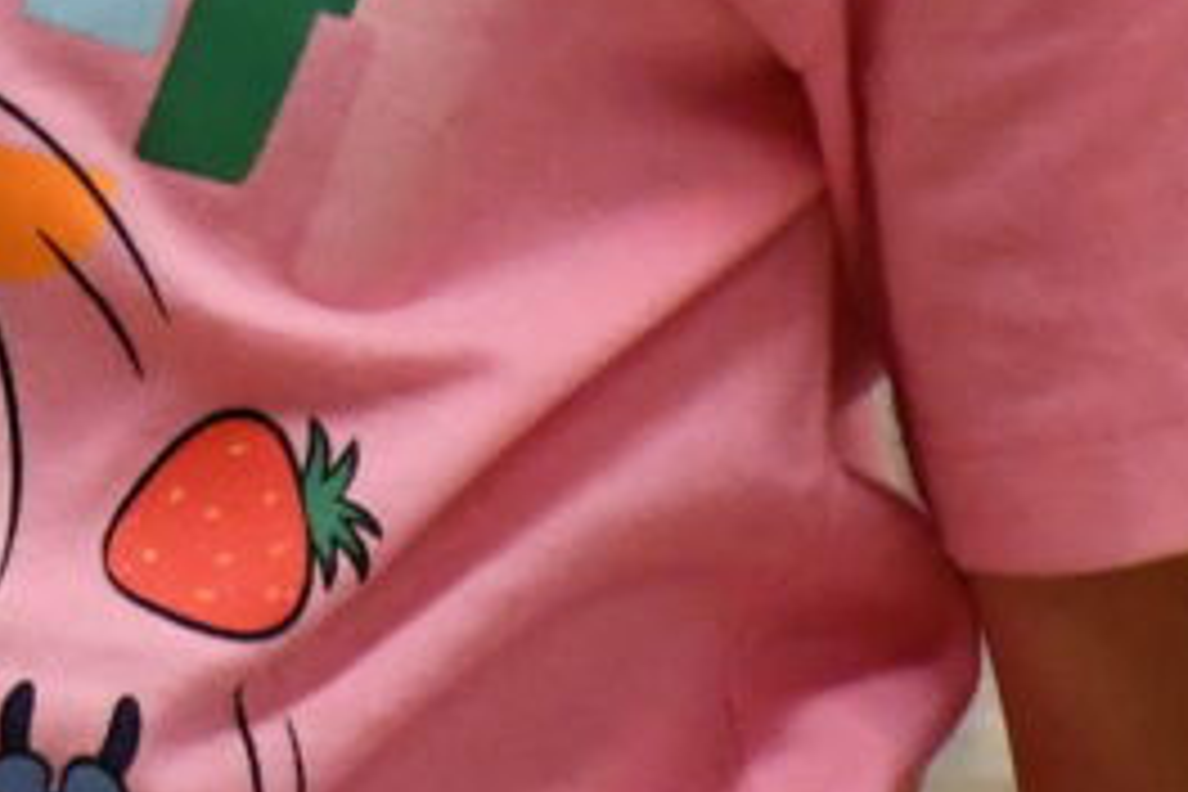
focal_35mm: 924
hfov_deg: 2.2
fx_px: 30490
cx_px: -652
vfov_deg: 1.5
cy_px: -531
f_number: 5.3
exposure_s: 1/160
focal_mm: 85
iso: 3200
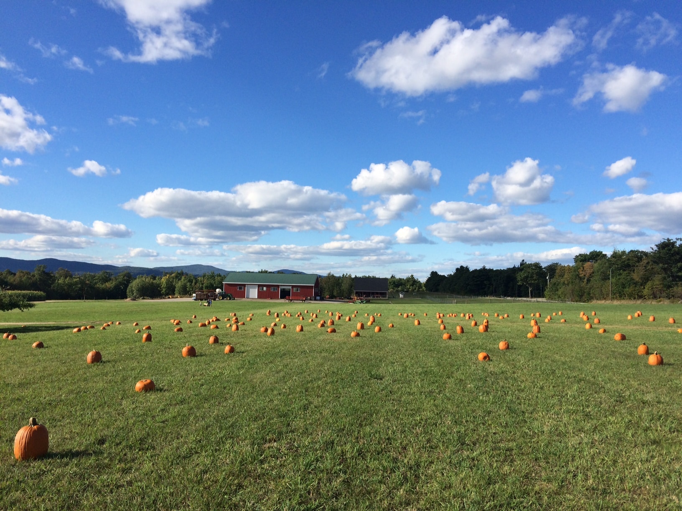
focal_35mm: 29
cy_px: 256
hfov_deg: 61.7
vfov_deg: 48.2
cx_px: 341
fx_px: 571
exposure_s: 1/2053
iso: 32
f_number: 2.2
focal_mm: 4.15
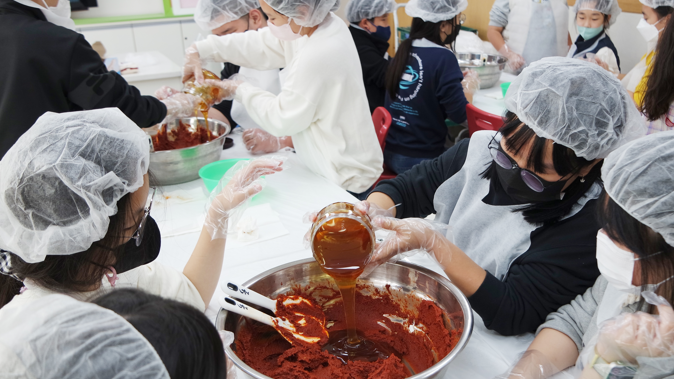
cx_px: 369
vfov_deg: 34.5
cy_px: 233
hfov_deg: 57.9
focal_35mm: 34
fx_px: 608
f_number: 4
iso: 200
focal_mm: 19
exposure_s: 1/50
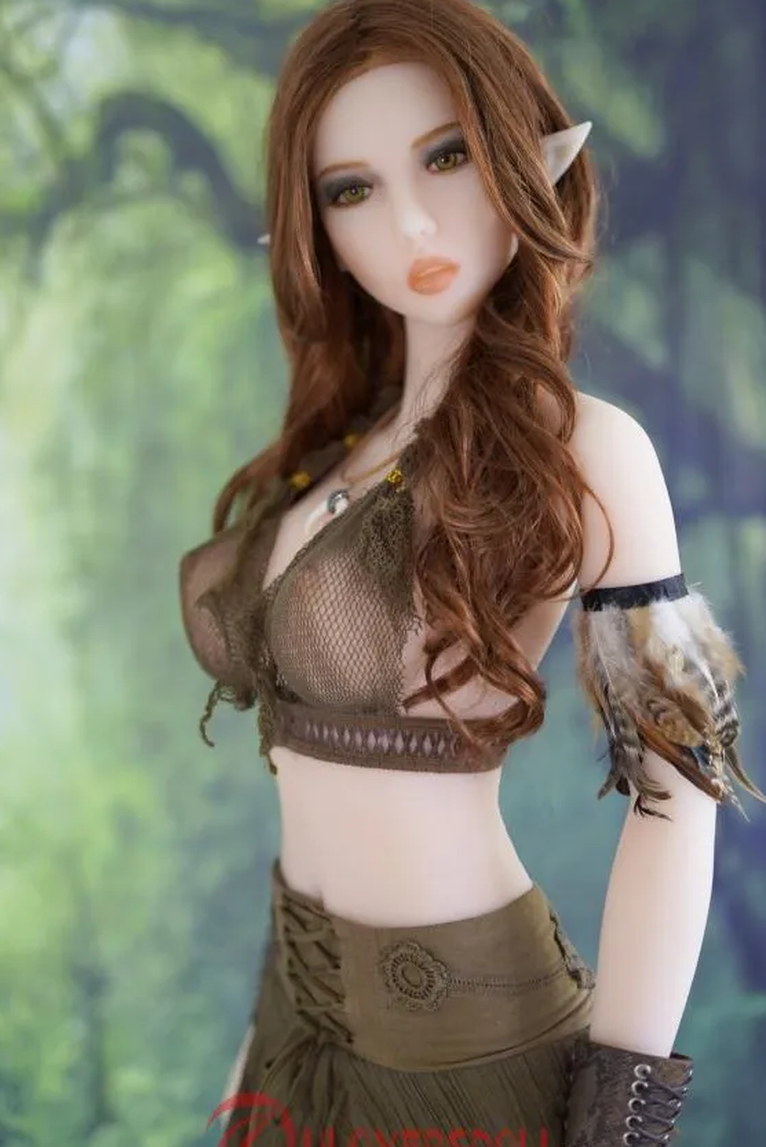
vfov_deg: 36.9
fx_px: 1722
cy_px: 573
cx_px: 379
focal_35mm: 54
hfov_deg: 25.1
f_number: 1.4
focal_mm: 50
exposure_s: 1/30
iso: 100
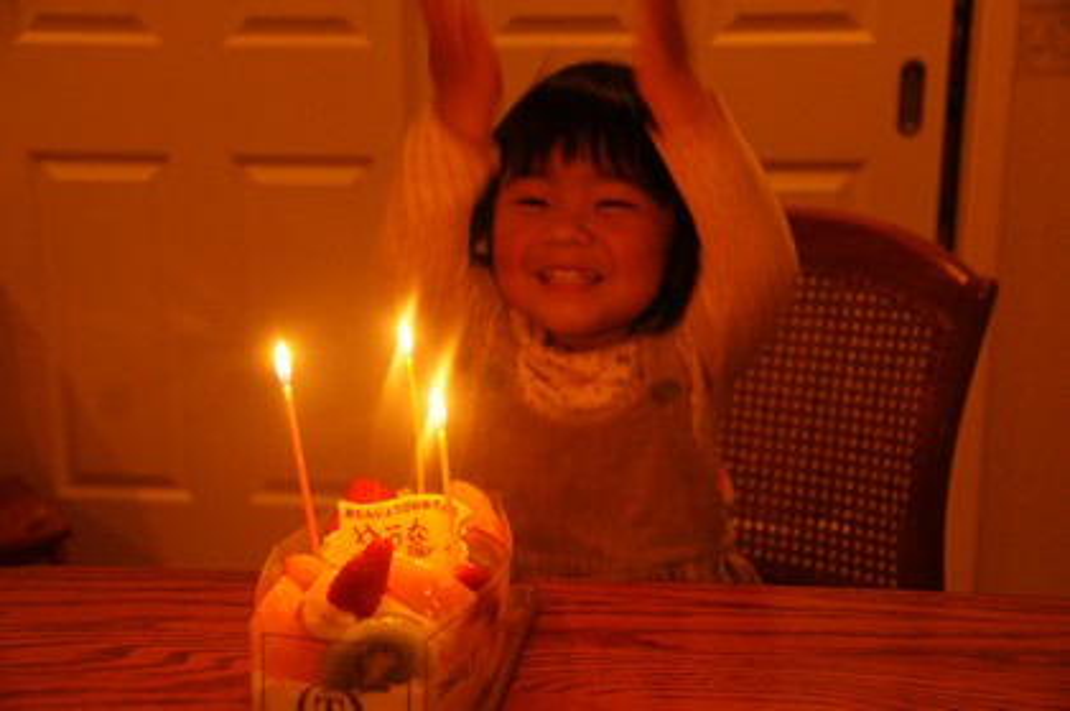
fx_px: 1247
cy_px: 356
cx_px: 535
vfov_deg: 31.8
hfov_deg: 46.4
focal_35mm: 42
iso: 800
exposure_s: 1/13
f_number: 4.5
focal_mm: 28
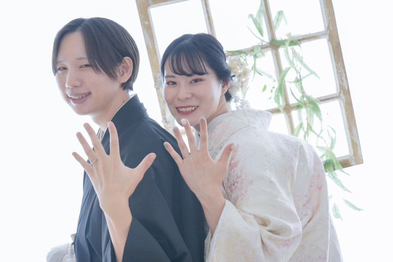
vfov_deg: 24.2
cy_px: 131
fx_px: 611
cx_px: 196
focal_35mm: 56
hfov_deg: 35.6
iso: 1600
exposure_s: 1/125
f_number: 4
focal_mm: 56
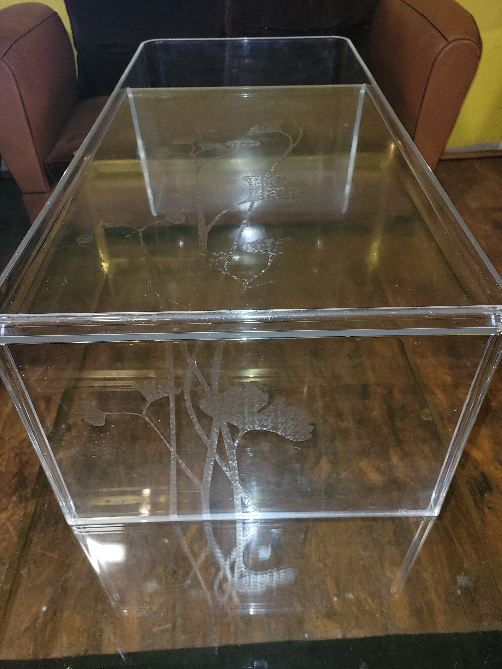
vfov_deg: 67.3
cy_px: 334
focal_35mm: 26
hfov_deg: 53.1
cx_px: 251
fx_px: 503
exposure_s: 1/20
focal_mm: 5.4
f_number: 1.8
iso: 125
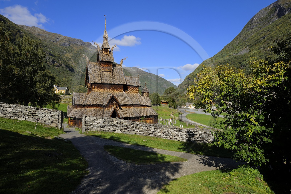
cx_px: 146
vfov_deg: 53.1
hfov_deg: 73.8
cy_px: 97
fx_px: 194
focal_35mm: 24
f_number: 18
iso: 200
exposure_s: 1/100
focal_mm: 24
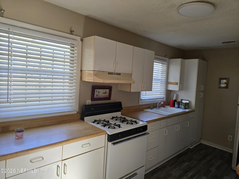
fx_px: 159
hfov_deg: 73.9
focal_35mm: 23
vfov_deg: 58.9
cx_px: 120
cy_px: 90
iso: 160
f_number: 1.7
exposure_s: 1/120
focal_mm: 6.3
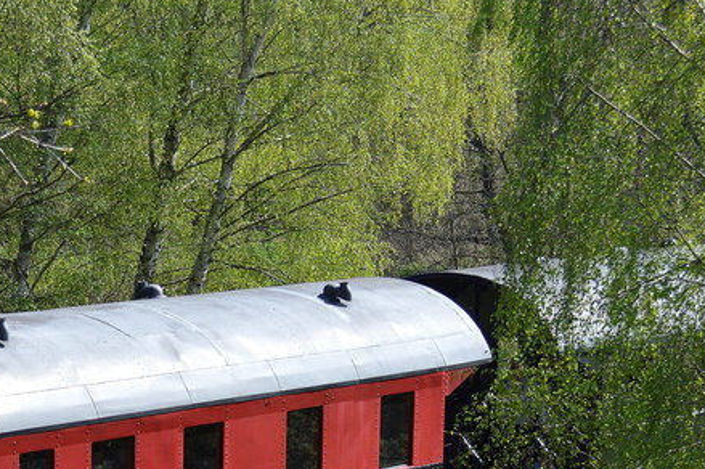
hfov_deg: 16.5
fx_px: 2407
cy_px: 529
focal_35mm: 123
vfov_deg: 11.0
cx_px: 120
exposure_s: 1/1250
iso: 400
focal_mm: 30
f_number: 5
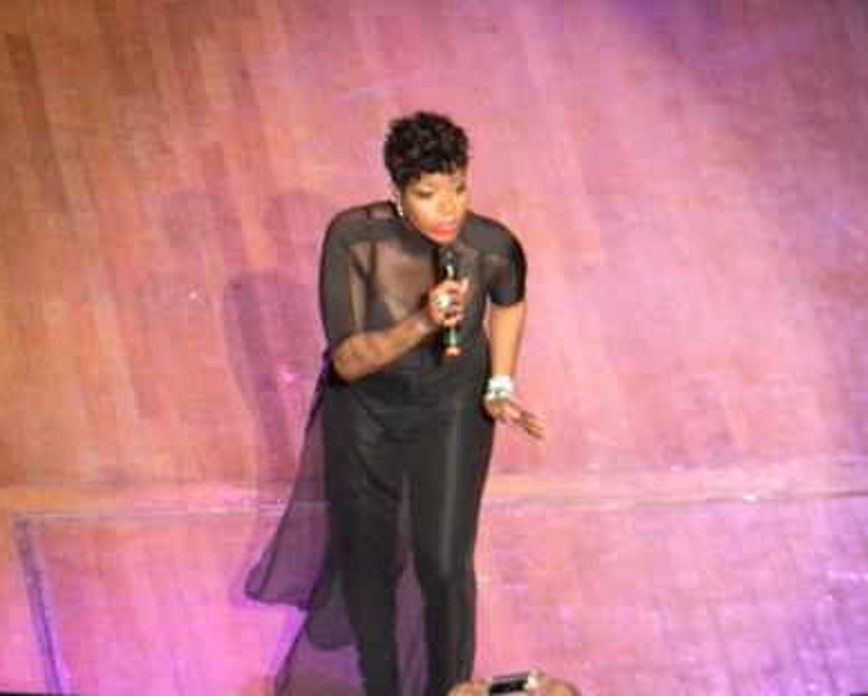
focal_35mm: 666
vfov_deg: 2.3
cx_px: 277
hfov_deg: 2.9
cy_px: 356
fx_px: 17122
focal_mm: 75
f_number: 5.4
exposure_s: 1/102
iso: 800
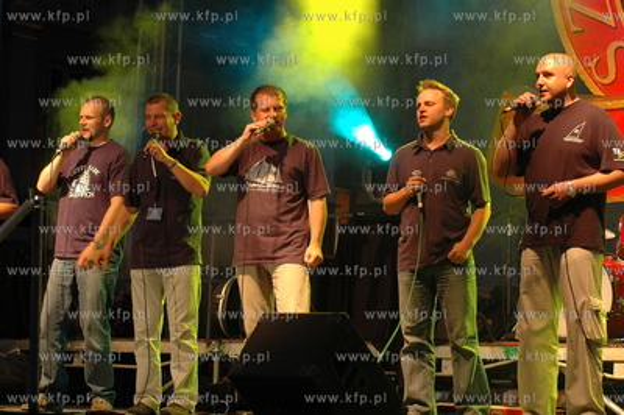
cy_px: 208
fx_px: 2078
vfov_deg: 11.4
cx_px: 312
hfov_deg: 17.1
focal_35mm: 120
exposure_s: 1/100
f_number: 4
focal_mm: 80
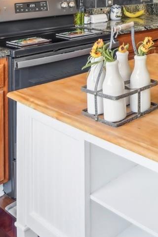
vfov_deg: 34.9
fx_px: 329
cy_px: -14
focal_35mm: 50
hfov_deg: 23.0
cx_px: 221
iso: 400
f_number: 8
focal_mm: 15
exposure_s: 1/13
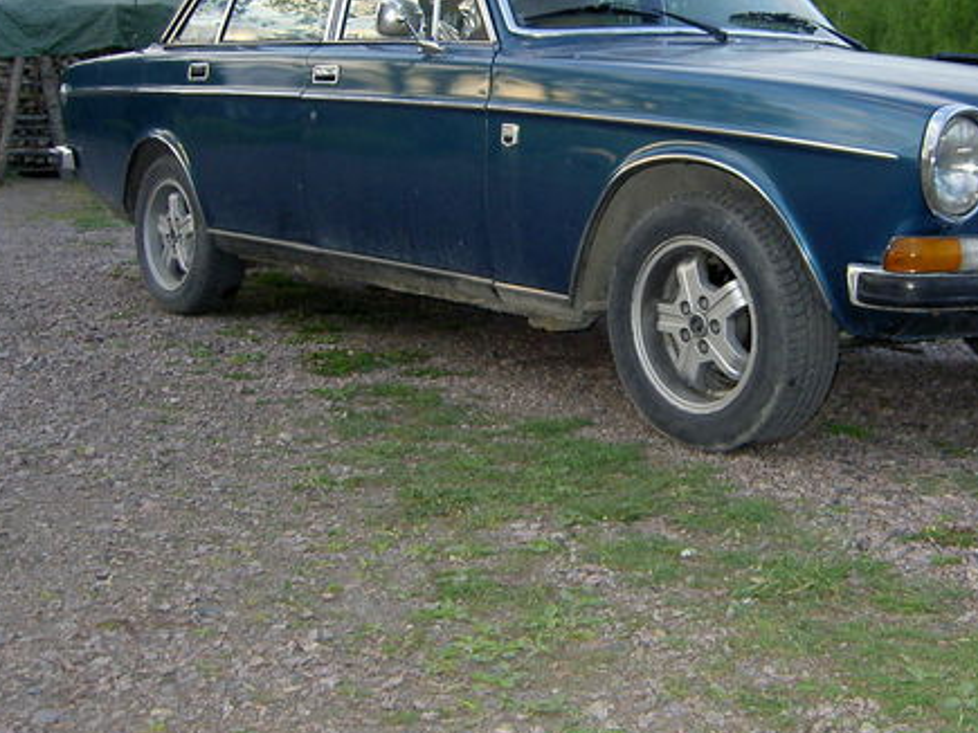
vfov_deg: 28.9
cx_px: 652
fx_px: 1412
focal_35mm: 50
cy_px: 245
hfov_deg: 37.8
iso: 100
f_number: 2.8
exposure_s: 1/60
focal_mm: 5.6
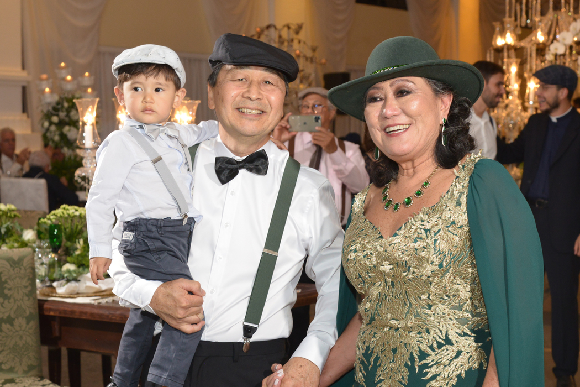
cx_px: 266
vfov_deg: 17.1
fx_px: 1289
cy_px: 210
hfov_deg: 25.4
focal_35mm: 80
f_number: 8
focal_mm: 70
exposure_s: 1/100
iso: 2200
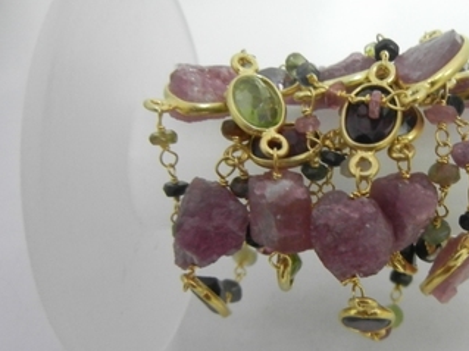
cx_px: 365
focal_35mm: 47
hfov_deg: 39.1
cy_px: 200
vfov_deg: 30.8
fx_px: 637
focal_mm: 5.4
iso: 200
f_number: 3.5
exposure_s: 1/3.4
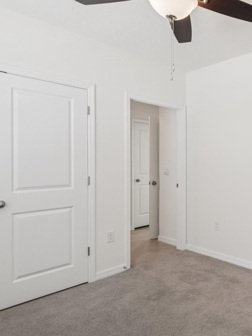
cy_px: 172
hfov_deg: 47.6
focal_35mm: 24
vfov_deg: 71.6
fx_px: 233
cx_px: 249
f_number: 8
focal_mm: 16
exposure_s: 1/20
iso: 400
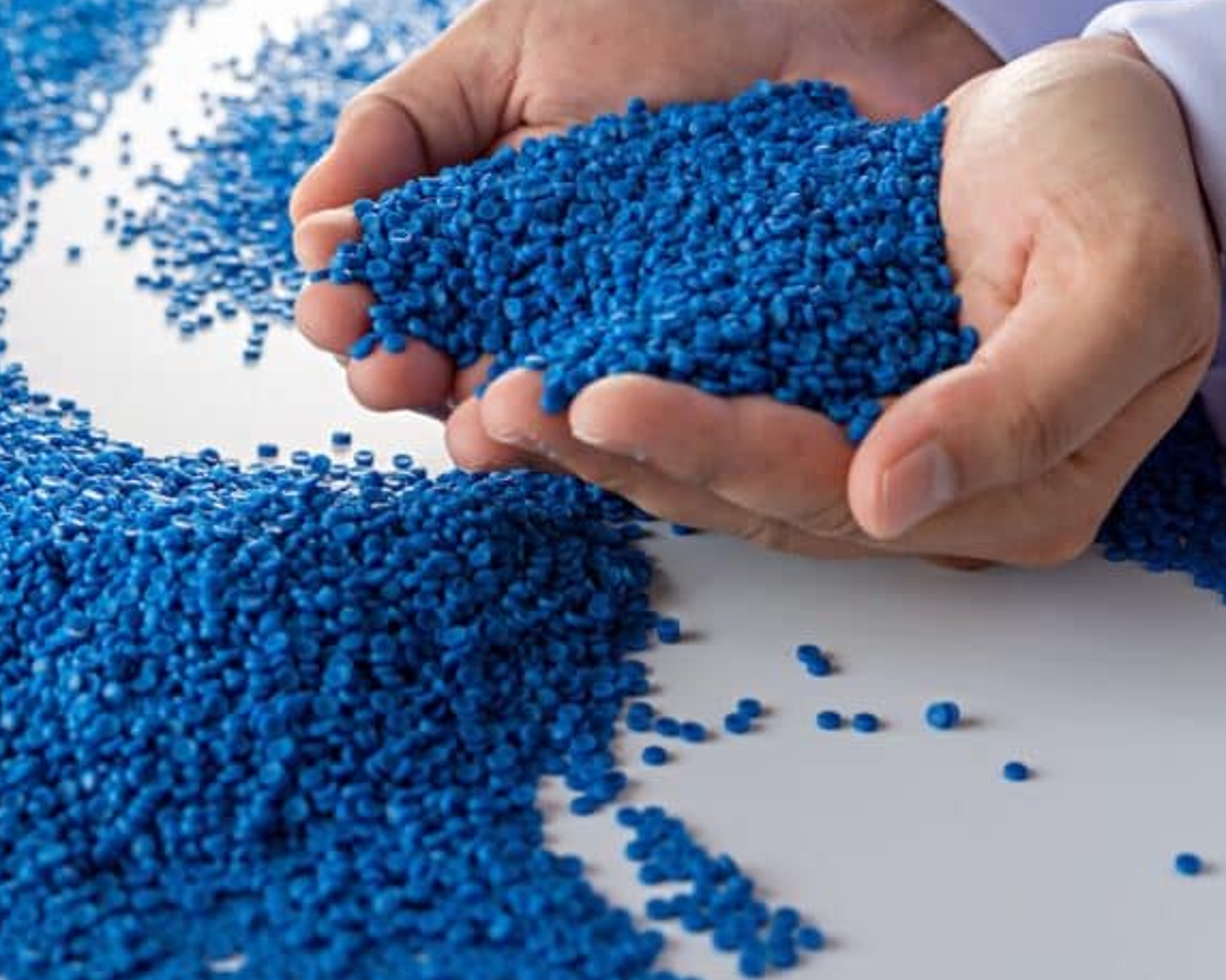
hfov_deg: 23.9
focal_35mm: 80
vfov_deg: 19.2
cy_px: 491
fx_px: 2901
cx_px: 551
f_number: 8
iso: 100
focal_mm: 70
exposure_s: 1/160
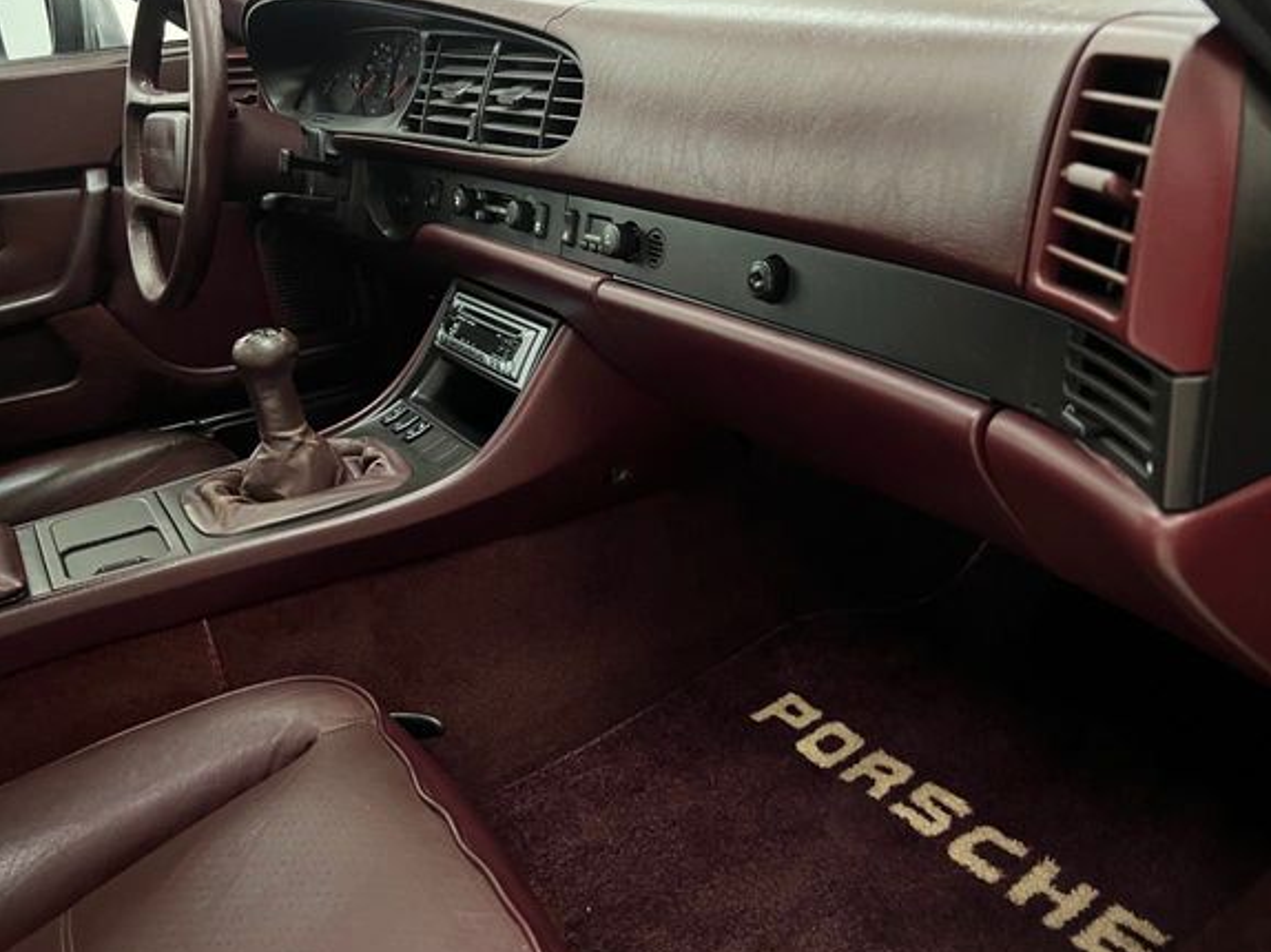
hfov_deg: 61.5
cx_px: 706
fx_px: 1064
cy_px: 449
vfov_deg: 48.2
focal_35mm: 29
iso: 800
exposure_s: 1/30
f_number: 1.5
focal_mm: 5.7
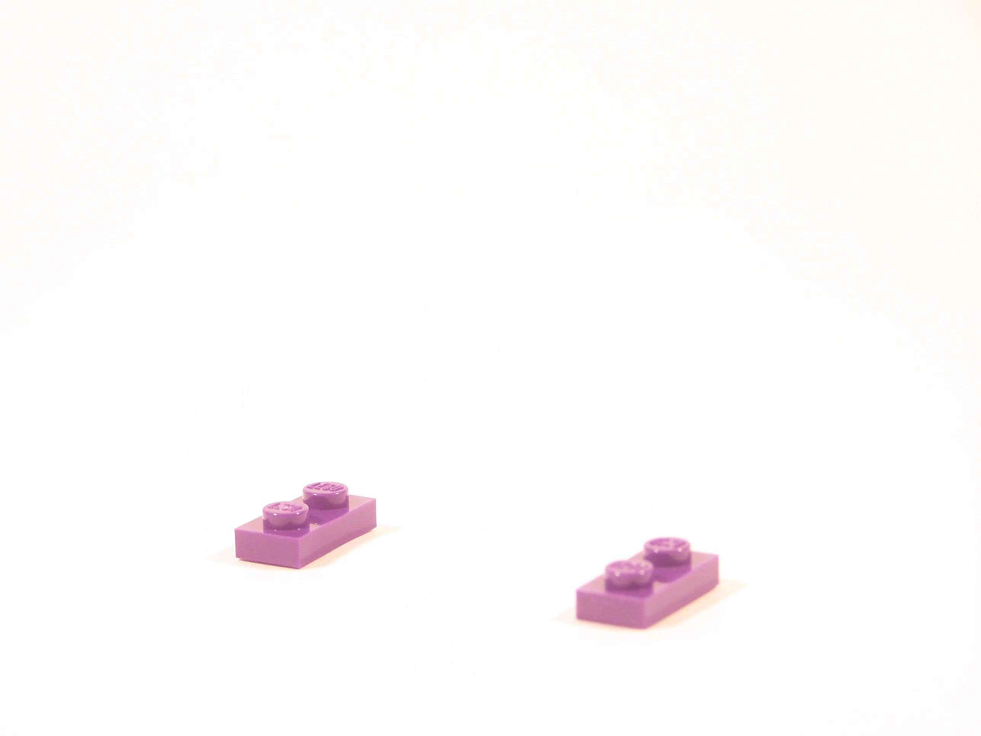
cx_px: 490
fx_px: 3316
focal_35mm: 117
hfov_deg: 16.8
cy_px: 368
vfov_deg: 12.7
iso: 100
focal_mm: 19.4
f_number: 3.2
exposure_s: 1/15
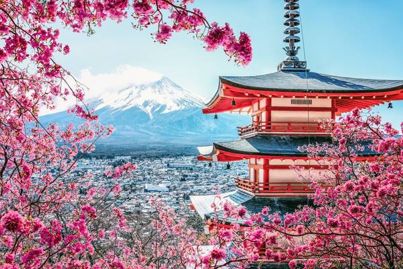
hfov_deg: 46.4
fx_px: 470
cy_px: 134
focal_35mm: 42
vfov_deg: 31.9
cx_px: 202
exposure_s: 1/250
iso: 64
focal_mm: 42
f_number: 8
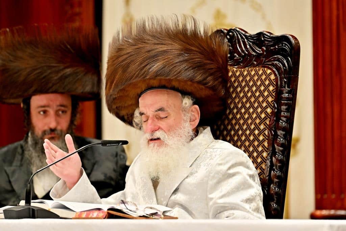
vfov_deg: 5.0
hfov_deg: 7.4
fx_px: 2661
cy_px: 116
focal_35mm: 277
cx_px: 173
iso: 160
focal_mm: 185
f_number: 2.8
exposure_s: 1/200
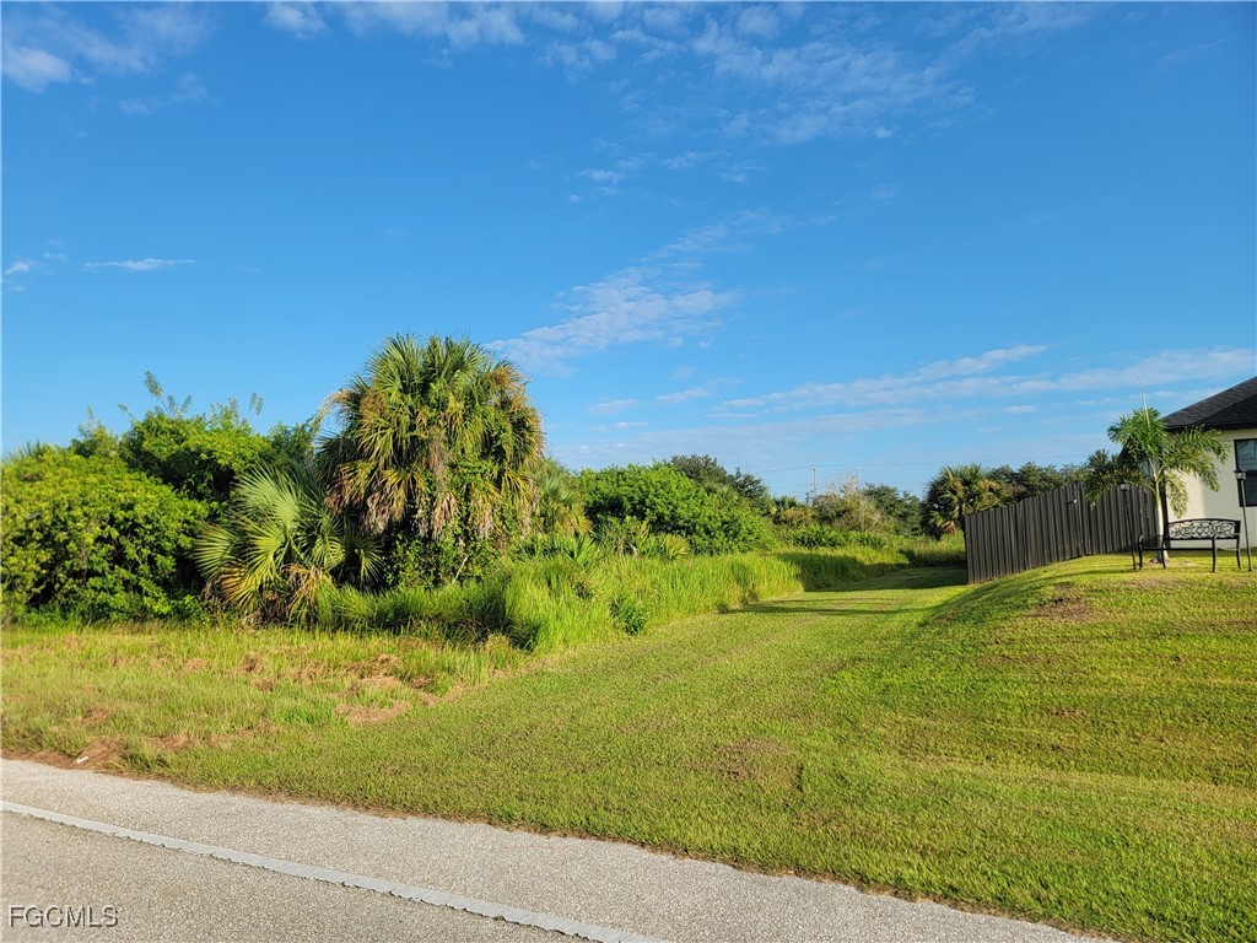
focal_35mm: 24
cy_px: 472
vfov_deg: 56.8
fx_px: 872
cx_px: 628
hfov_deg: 71.6
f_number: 1.8
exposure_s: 1/854
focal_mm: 6.7
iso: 16
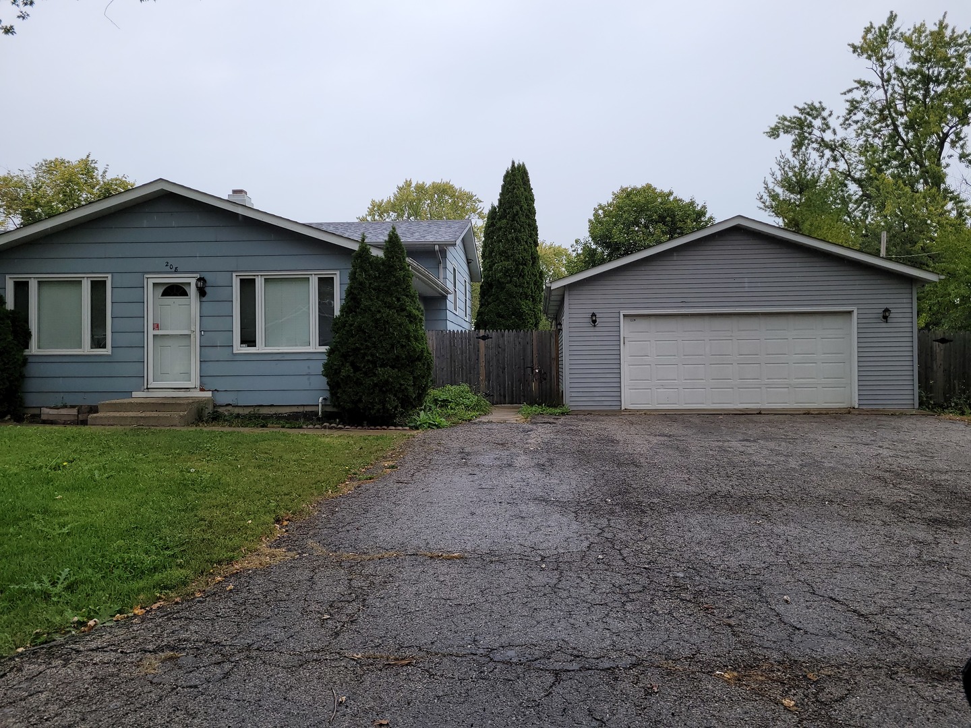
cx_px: 486
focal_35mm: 26
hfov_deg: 67.3
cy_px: 364
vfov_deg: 53.1
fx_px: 729
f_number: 1.8
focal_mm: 5.4
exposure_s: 1/447
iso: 40
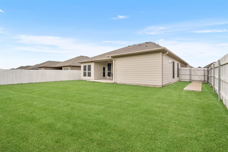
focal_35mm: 16
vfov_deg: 73.7
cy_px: 76
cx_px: 114
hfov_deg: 96.7
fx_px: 101
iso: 250
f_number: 9
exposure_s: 1/25
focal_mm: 16
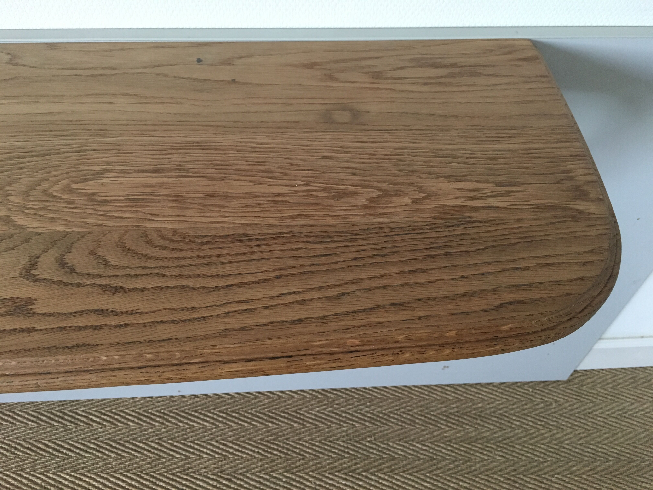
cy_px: 245
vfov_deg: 48.2
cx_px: 326
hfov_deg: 61.7
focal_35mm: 29
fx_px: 547
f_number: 2.2
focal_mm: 4.15
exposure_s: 1/33
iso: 200
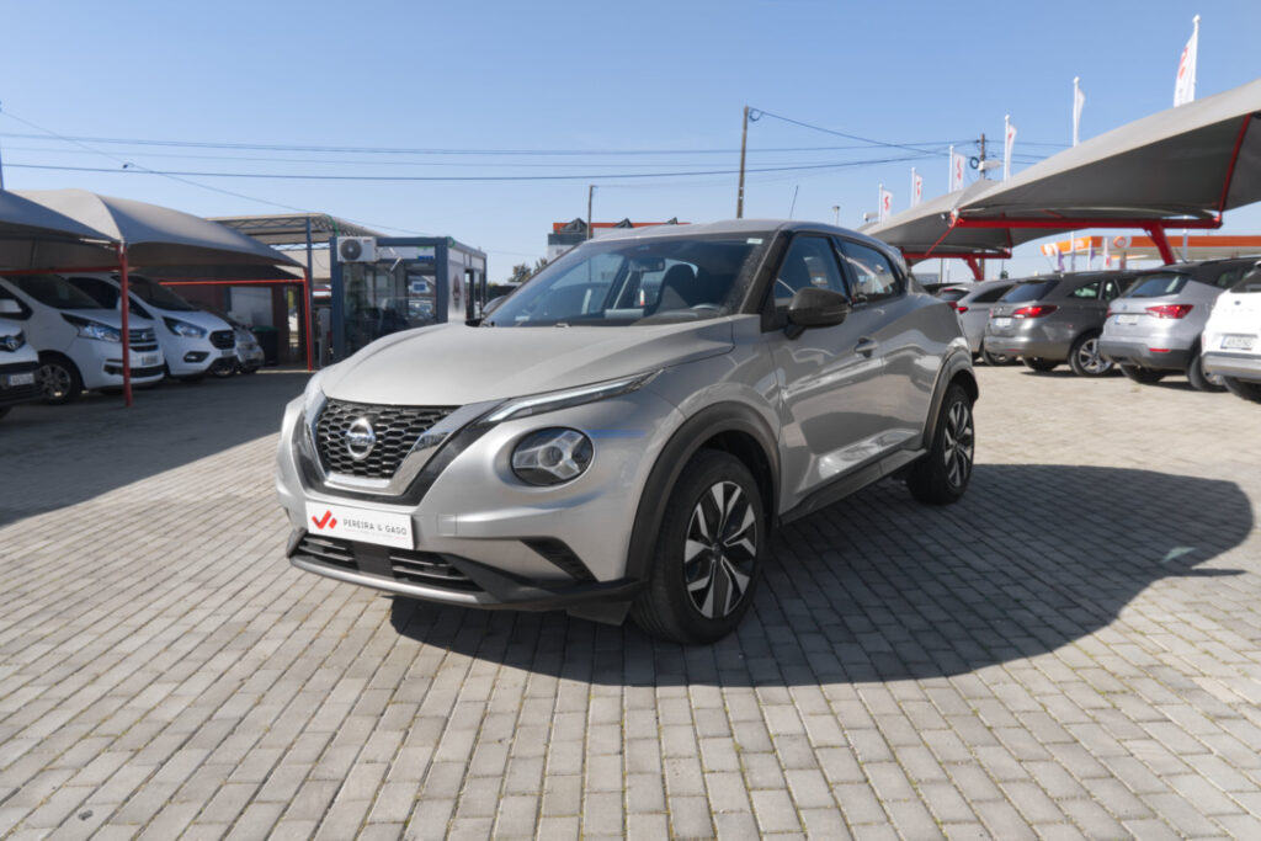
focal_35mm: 28
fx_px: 981
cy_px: 420
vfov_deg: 46.4
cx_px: 630
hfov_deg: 65.5
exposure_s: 1/250
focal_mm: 18.6
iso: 160
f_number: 9
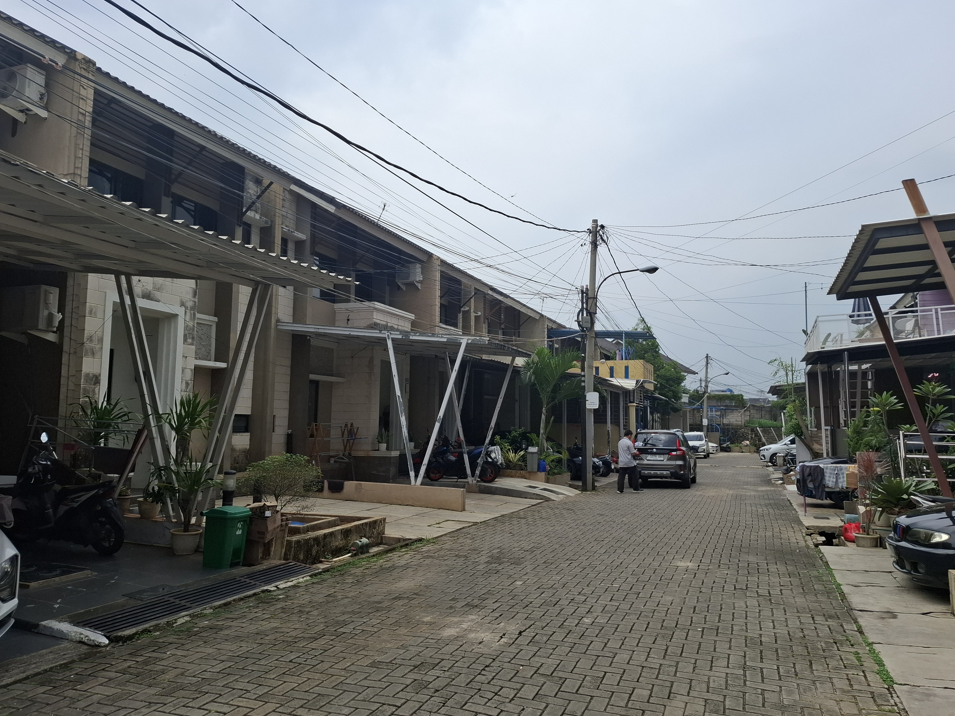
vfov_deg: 54.9
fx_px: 690
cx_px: 473
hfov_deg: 69.4
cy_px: 346
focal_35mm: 25
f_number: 1.8
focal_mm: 5.54
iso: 50
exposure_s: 1/1845
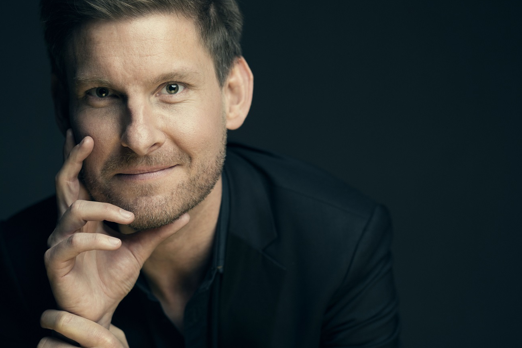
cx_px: 245
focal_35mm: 104
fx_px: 1508
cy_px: 162
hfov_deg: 19.6
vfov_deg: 13.2
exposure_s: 1/160
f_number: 3.2
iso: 125
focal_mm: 85
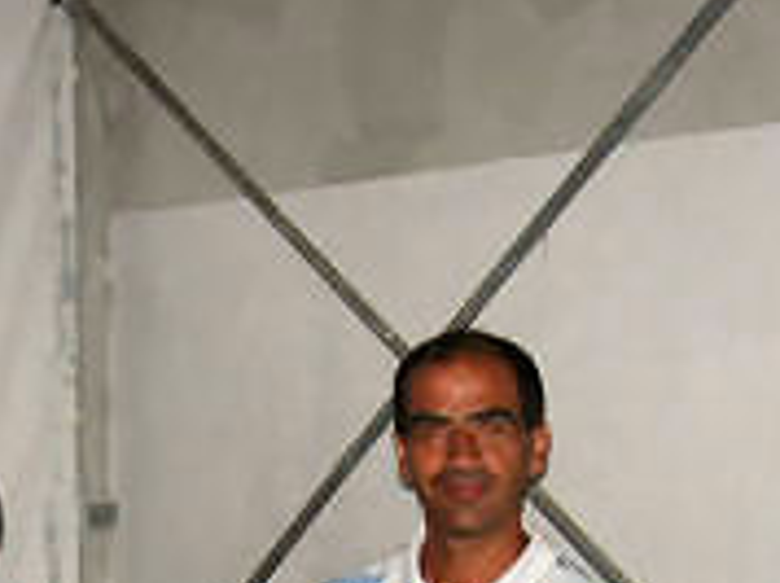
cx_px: 443
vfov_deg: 11.1
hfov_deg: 15.7
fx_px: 2835
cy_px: 951
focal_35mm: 126
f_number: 2.8
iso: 64
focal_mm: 7.8
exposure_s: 1/60.1
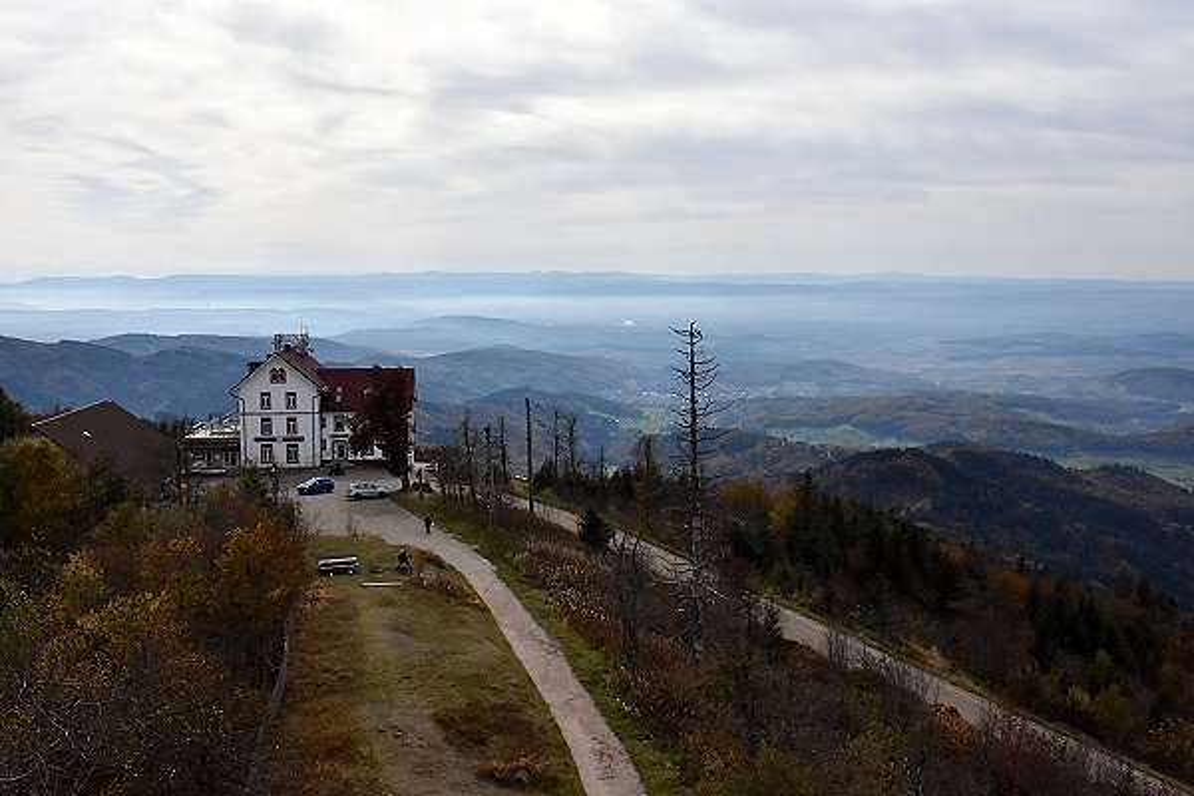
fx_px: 1194
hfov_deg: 53.1
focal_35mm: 36
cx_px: 597
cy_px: 398
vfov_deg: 36.9
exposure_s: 1/8000
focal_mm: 24
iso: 1100
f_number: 10
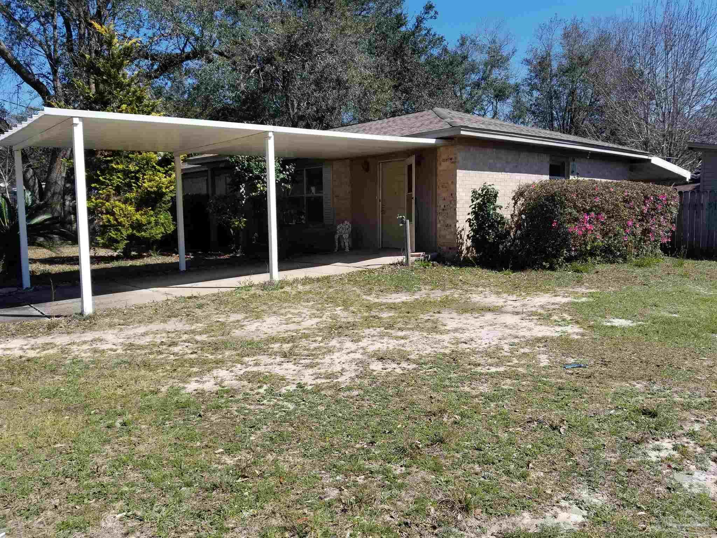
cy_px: 269
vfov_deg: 53.1
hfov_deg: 67.3
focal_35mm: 26
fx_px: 539
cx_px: 358
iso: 50
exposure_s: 1/2272
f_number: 1.7
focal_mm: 4.25
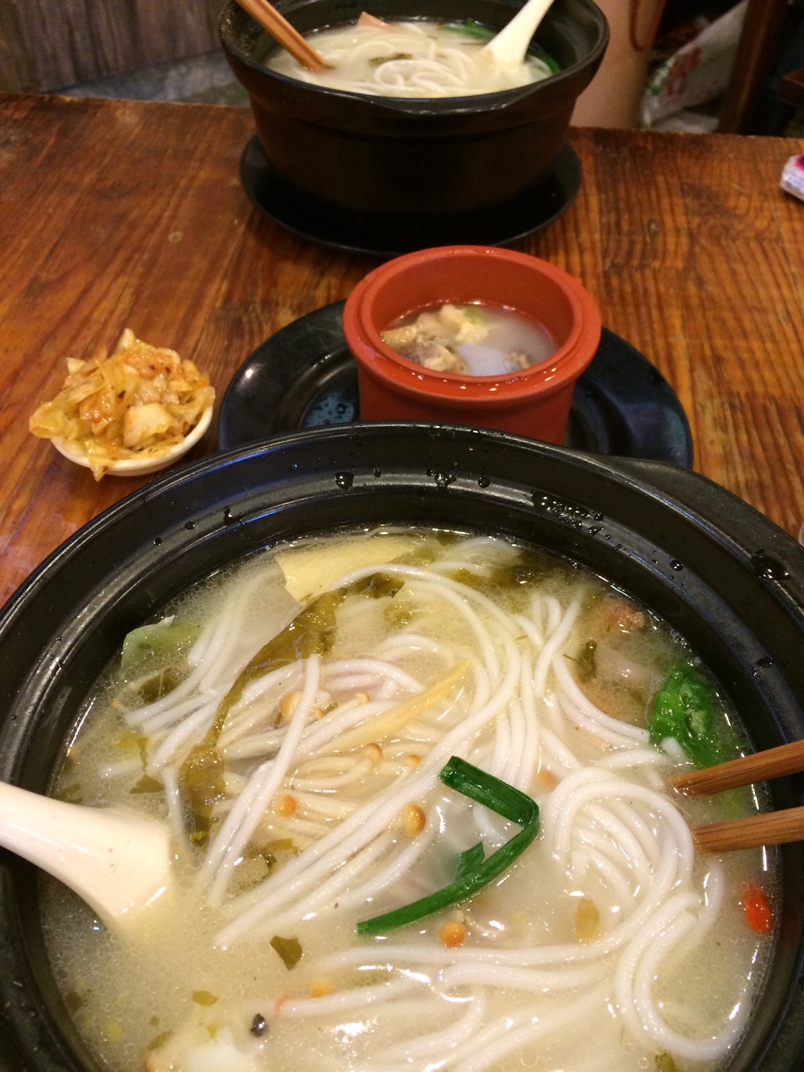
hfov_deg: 48.2
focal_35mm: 29
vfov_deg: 61.7
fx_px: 898
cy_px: 536
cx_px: 402
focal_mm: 4.15
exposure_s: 1/30
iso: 200
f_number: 2.2
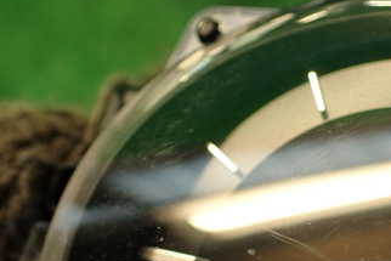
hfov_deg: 31.9
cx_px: 287
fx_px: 674
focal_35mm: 62
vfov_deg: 21.4
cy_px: 237
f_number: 2.4
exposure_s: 1/40
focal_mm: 5.79
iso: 200
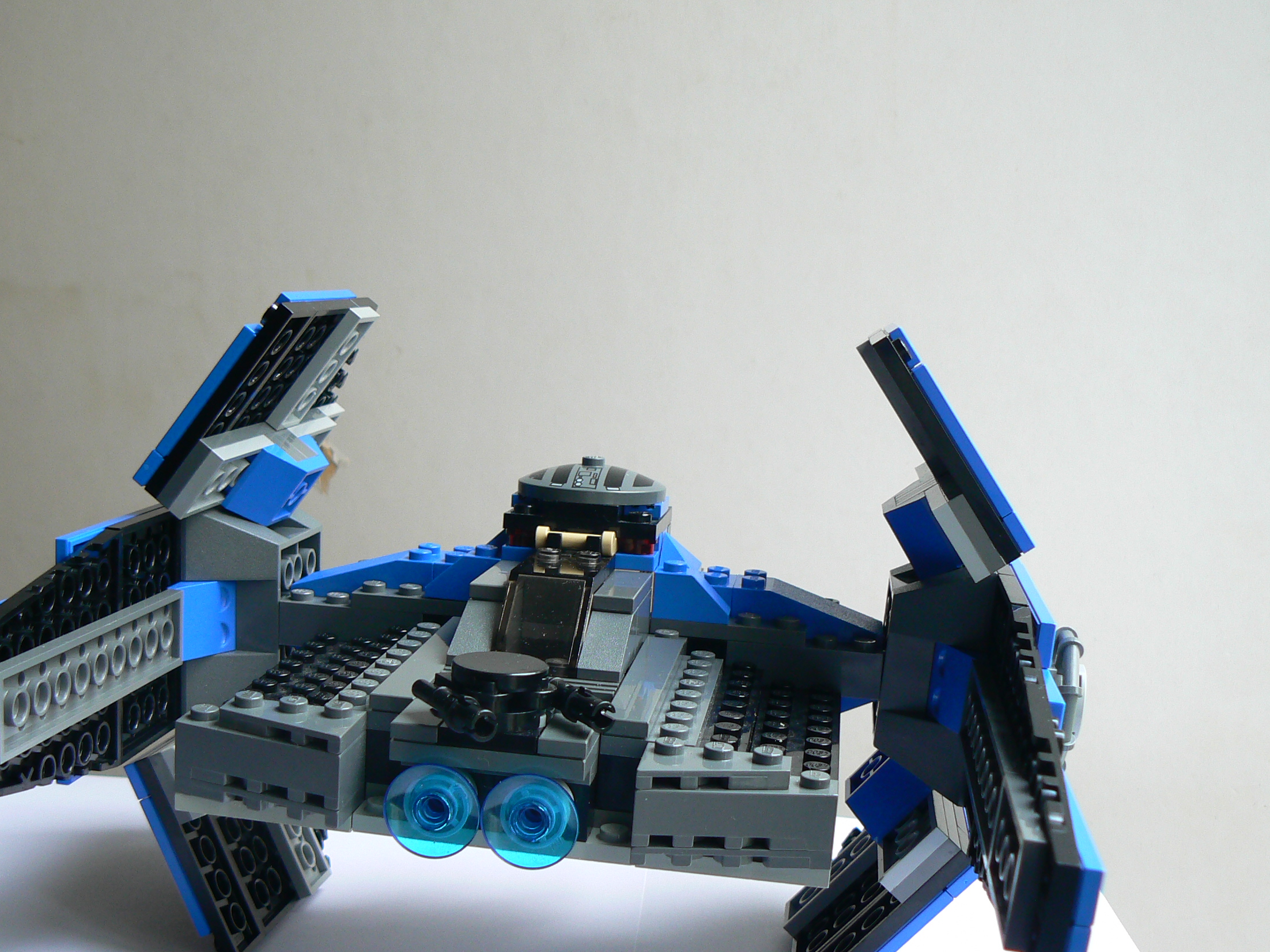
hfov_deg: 41.0
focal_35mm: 46
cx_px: 500
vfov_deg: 31.4
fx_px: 1688
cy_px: 575
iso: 80
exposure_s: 1/40
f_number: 2.8
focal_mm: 6
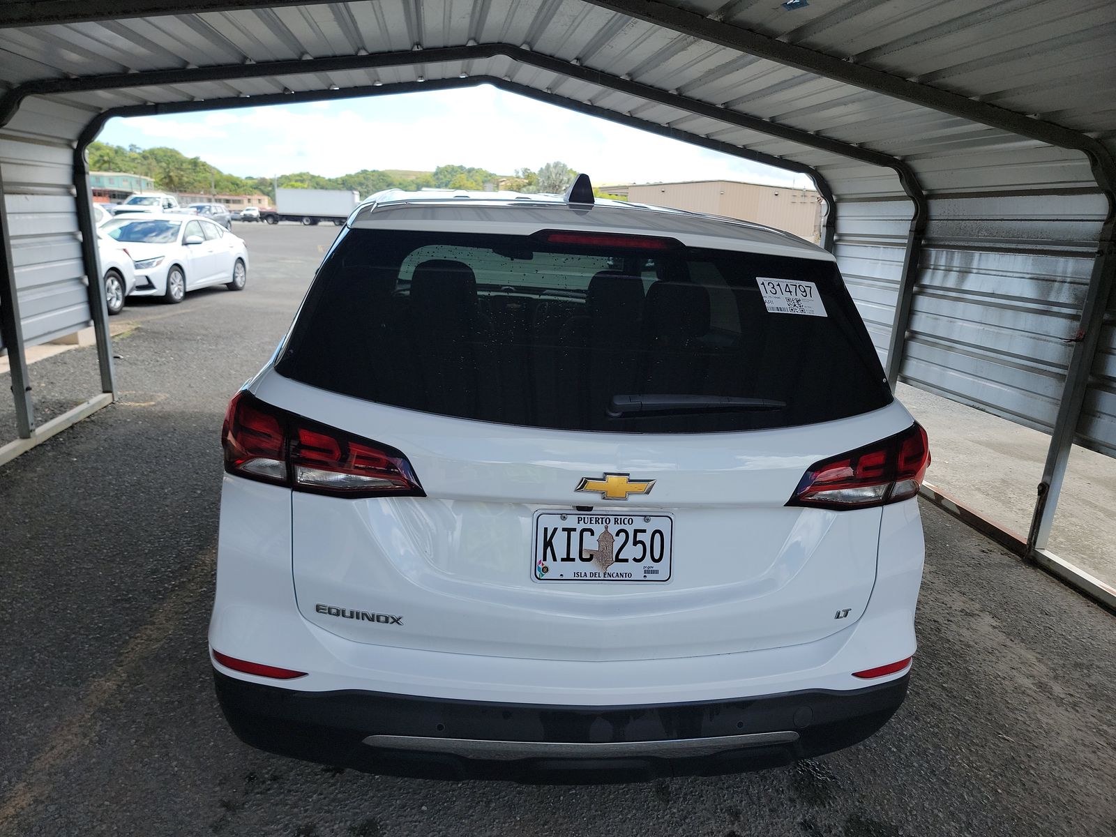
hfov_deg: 71.6
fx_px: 774
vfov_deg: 56.8
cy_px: 418
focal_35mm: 24
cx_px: 558
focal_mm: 6.7
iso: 50
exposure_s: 1/307
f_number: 1.8
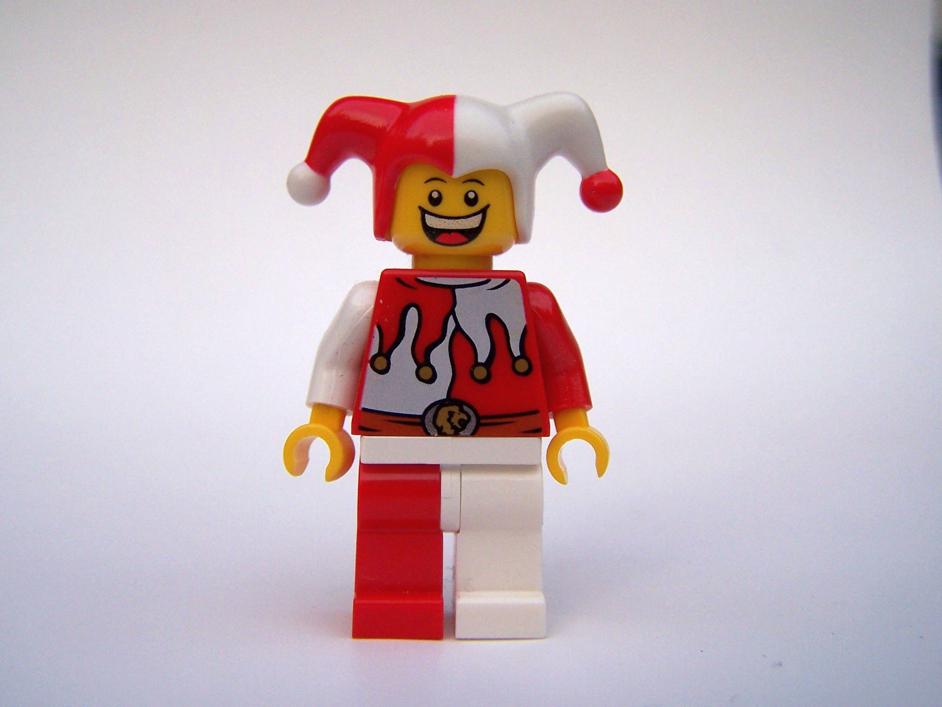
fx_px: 1088
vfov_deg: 36.0
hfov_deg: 46.8
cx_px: 460
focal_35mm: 40
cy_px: 350
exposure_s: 1/125
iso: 80
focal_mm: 6.3
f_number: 2.8
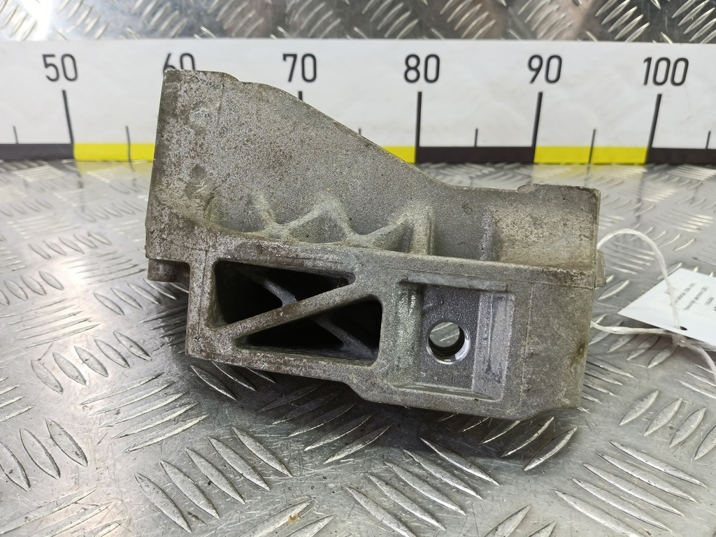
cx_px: 358
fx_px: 476
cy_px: 268
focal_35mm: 23
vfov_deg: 58.9
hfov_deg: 73.9
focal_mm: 4.11
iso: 161
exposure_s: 1/50
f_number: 1.6
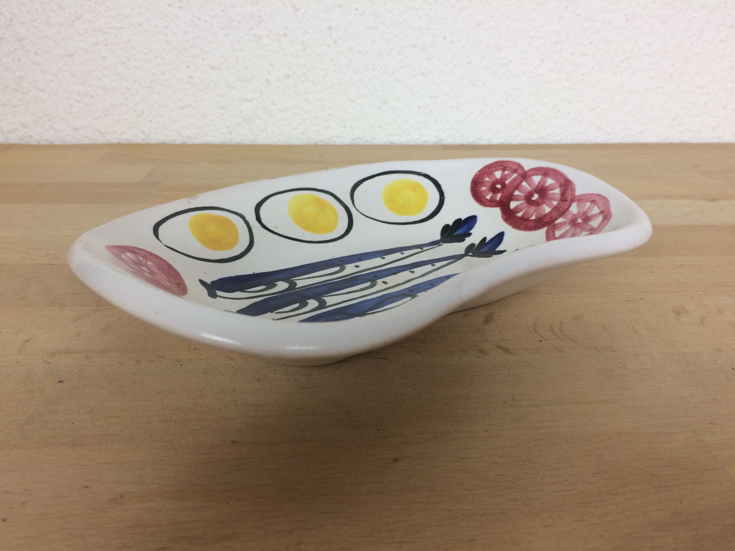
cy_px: 276
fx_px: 616
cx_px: 368
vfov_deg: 48.2
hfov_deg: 61.7
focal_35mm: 29
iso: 40
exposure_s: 1/50
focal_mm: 4.15
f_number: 2.2
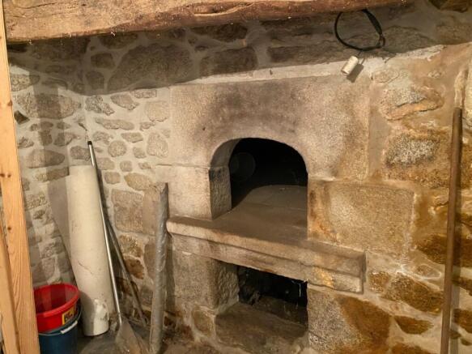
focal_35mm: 26
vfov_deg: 53.0
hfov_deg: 67.3
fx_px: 354
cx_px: 236
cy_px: 177
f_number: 1.8
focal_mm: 4.25
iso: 640
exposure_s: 1/25
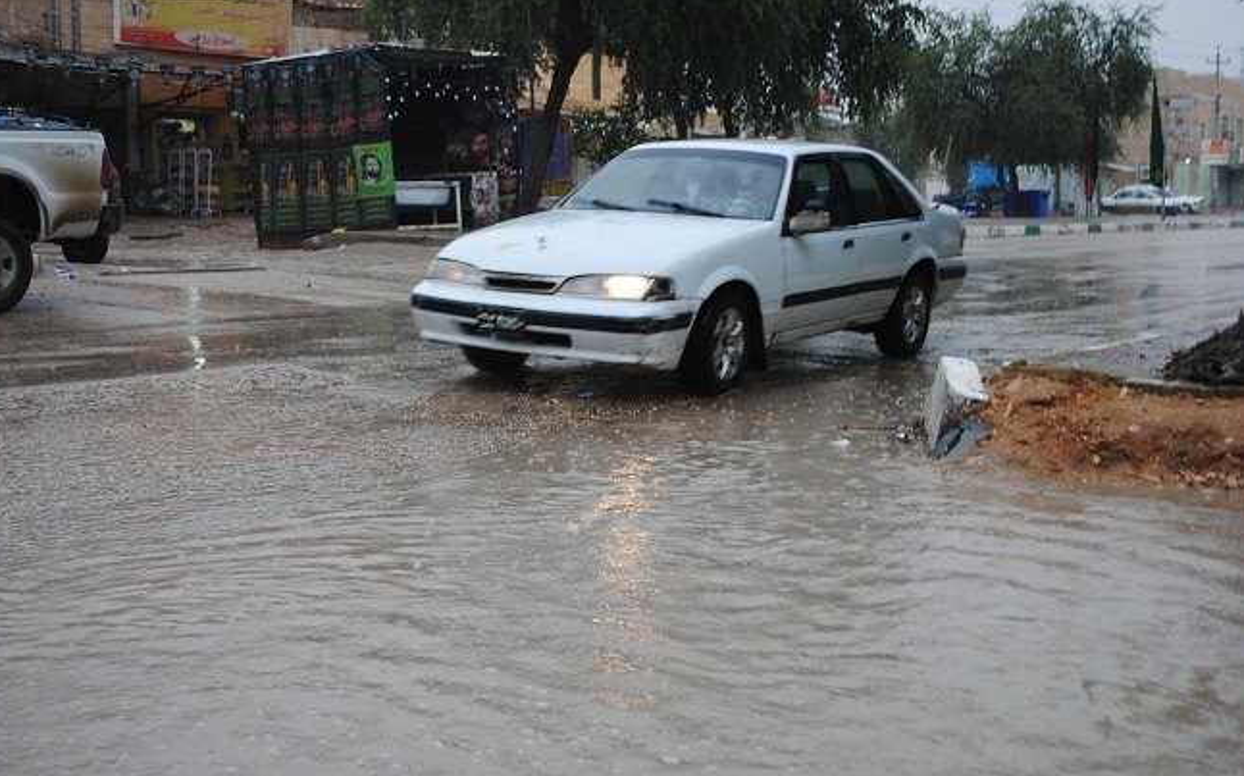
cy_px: 403
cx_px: 611
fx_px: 1694
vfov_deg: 25.8
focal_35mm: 50
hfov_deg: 40.3
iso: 200
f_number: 4.8
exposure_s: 1/60
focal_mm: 32
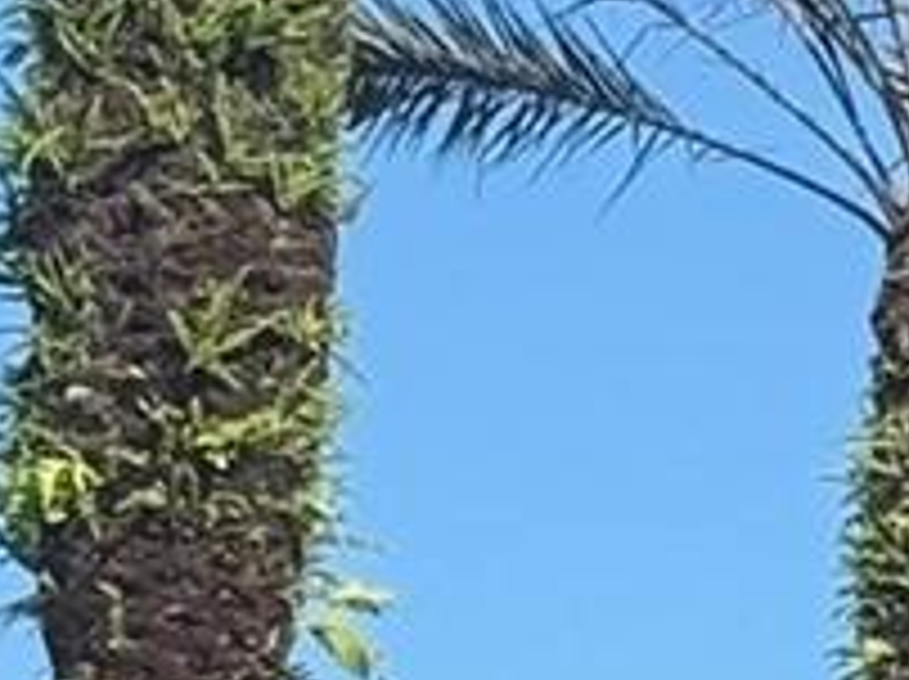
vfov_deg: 3.8
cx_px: 1710
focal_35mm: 381
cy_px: 1639
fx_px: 9993
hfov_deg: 5.1
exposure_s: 1/4587
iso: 80
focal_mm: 6.76
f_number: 1.78
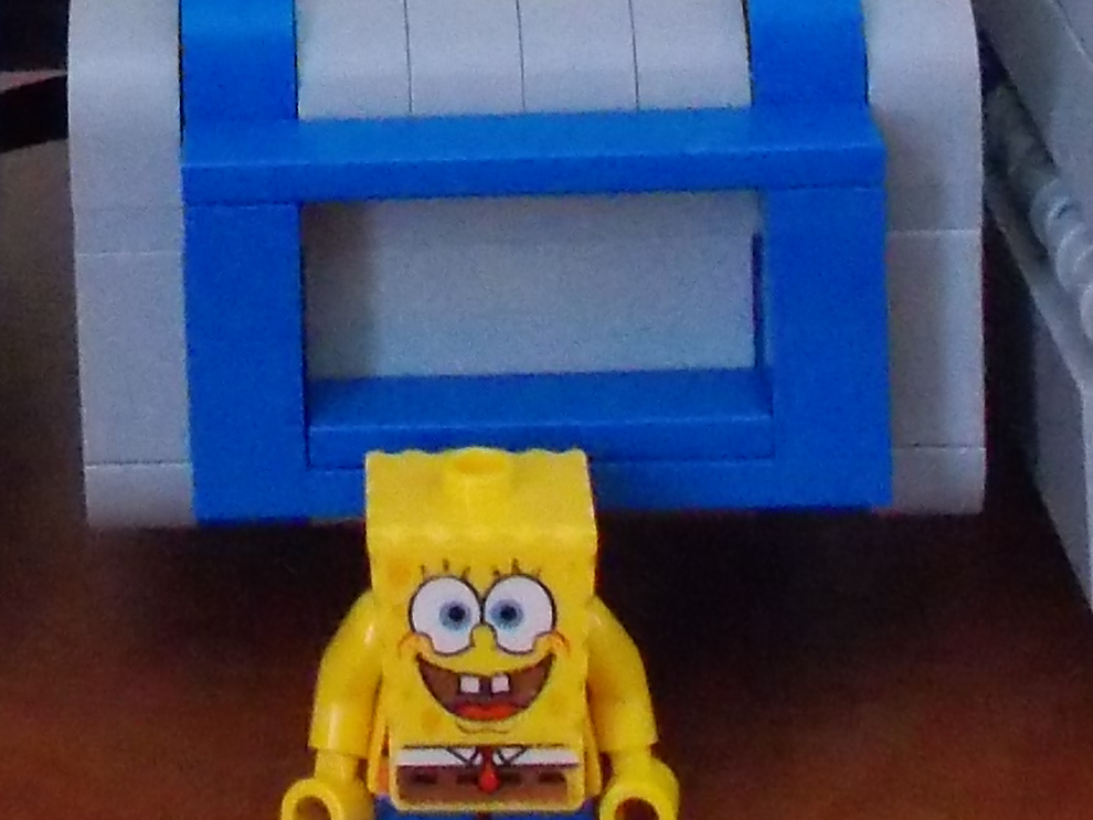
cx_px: 185
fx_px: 3822
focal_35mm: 121
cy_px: -906
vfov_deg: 11.0
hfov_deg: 16.1
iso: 800
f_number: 3.2
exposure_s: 1/20
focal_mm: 4.6
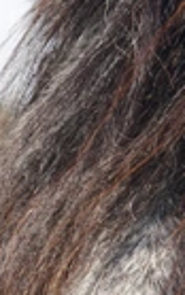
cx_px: -217
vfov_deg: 9.7
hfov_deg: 5.9
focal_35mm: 215
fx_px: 1733
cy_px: 289
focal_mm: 30
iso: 100
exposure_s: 1/320
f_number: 4.5
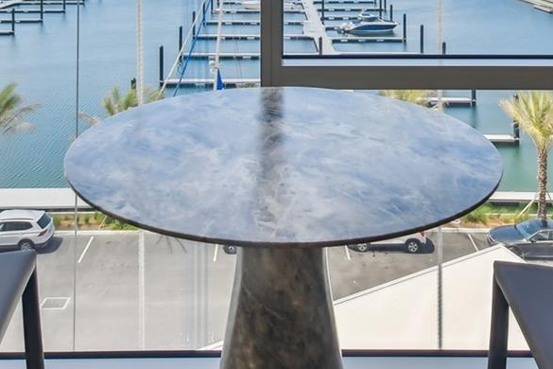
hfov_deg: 47.4
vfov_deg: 28.7
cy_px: -65
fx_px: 630
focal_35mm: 41
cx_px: 271
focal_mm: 10
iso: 100
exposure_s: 1/320
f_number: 7.1
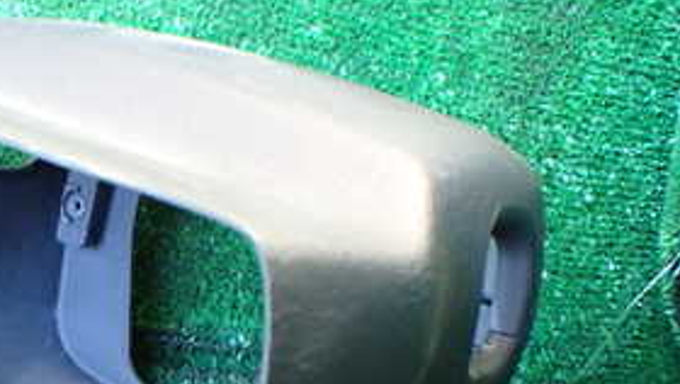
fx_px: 1263
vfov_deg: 16.8
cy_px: 408
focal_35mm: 70
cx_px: 12
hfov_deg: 28.4
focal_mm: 5.4
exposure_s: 1/60
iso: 800
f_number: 2.3
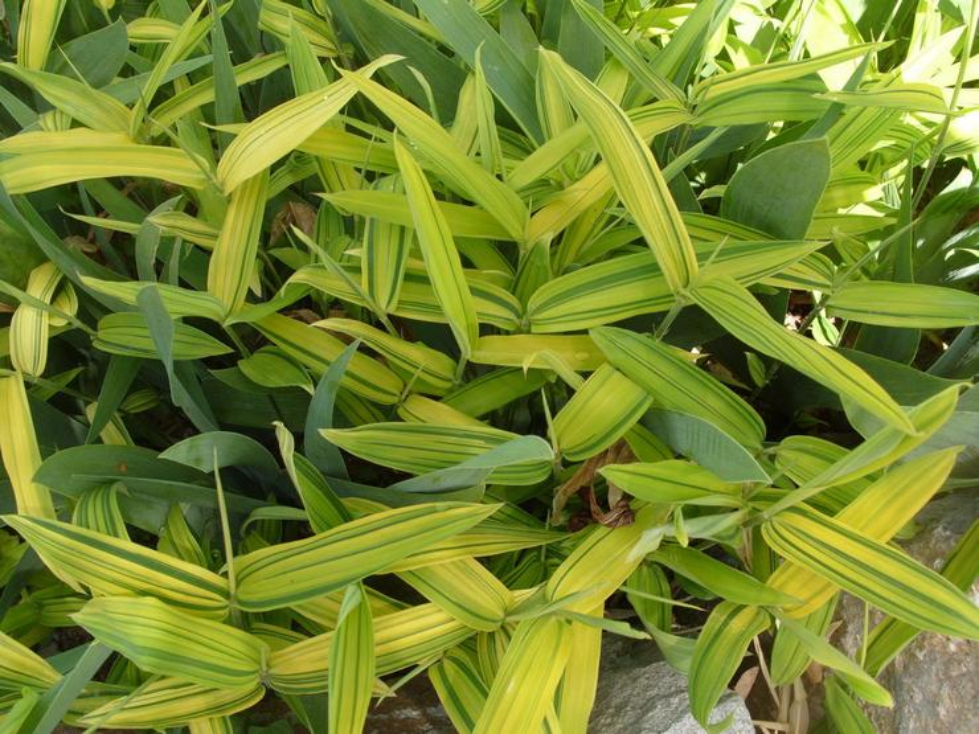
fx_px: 990
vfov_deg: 40.7
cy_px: 367
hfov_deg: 52.6
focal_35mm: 35
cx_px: 490
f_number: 4.8
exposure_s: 1/180
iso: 80
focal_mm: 7.8
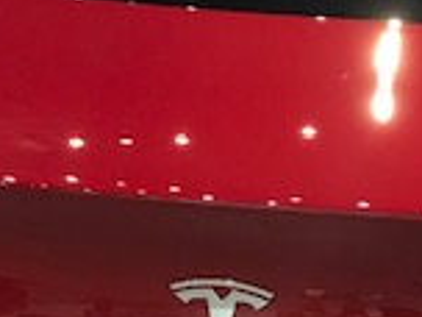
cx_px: 369
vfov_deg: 12.3
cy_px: 356
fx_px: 1439
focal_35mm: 118
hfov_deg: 16.5
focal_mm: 3.99
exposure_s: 1/15
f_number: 1.8
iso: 40
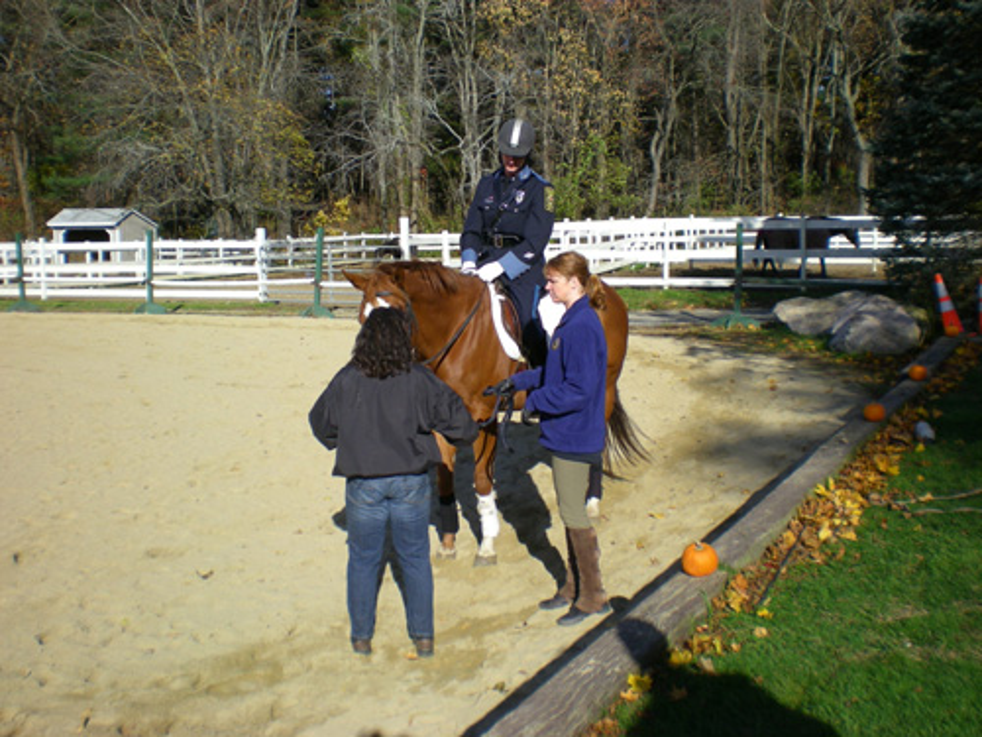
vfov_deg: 37.7
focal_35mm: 38
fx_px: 1078
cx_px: 491
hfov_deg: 49.0
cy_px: 368
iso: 50
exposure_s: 1/345
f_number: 4.6
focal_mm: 6.3
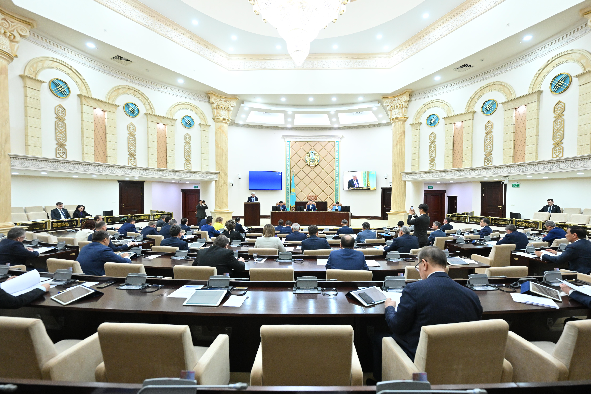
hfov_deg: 96.6
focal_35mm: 16
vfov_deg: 73.7
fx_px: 263
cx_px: 312
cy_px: 203
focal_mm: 14
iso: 2000
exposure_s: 1/200
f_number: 3.2
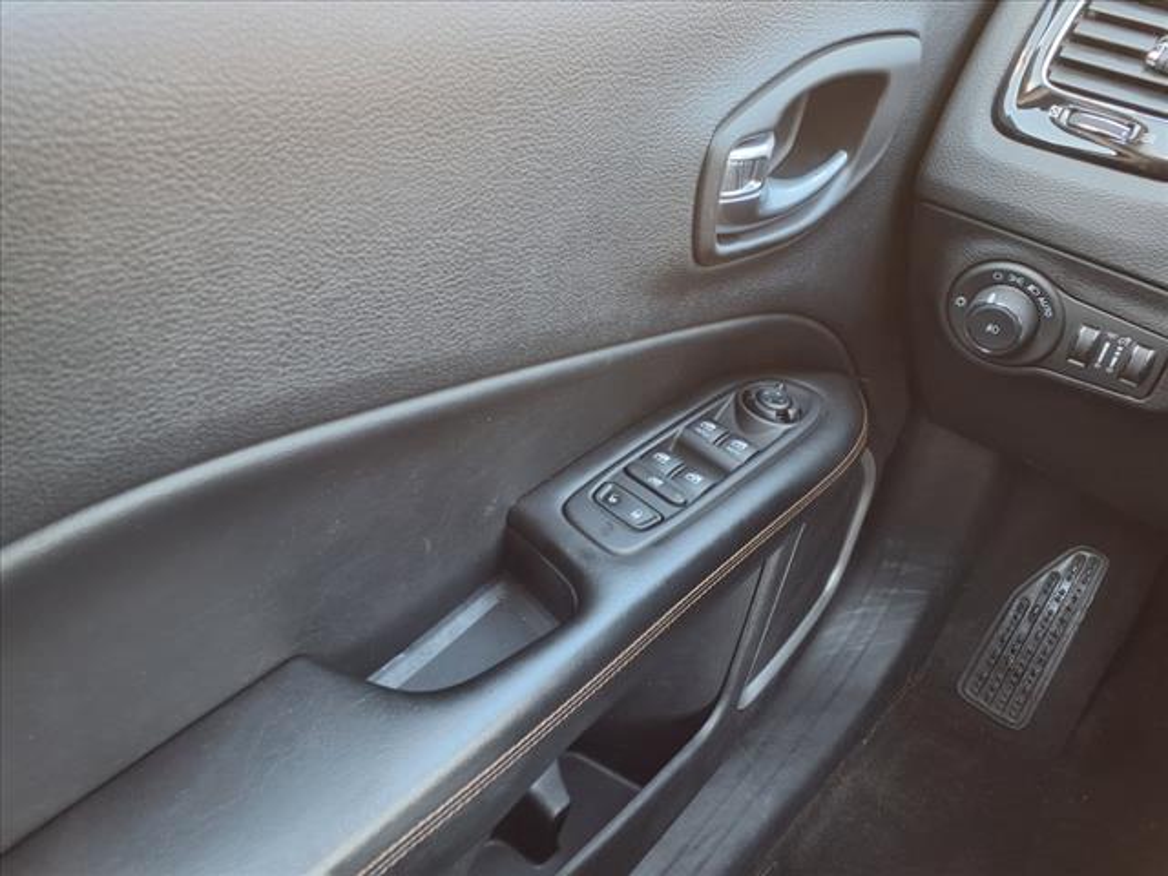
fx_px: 911
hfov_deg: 65.3
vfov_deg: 51.4
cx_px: 584
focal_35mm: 27
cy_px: 438
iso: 125
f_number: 1.9
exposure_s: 1/40
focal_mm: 3.58
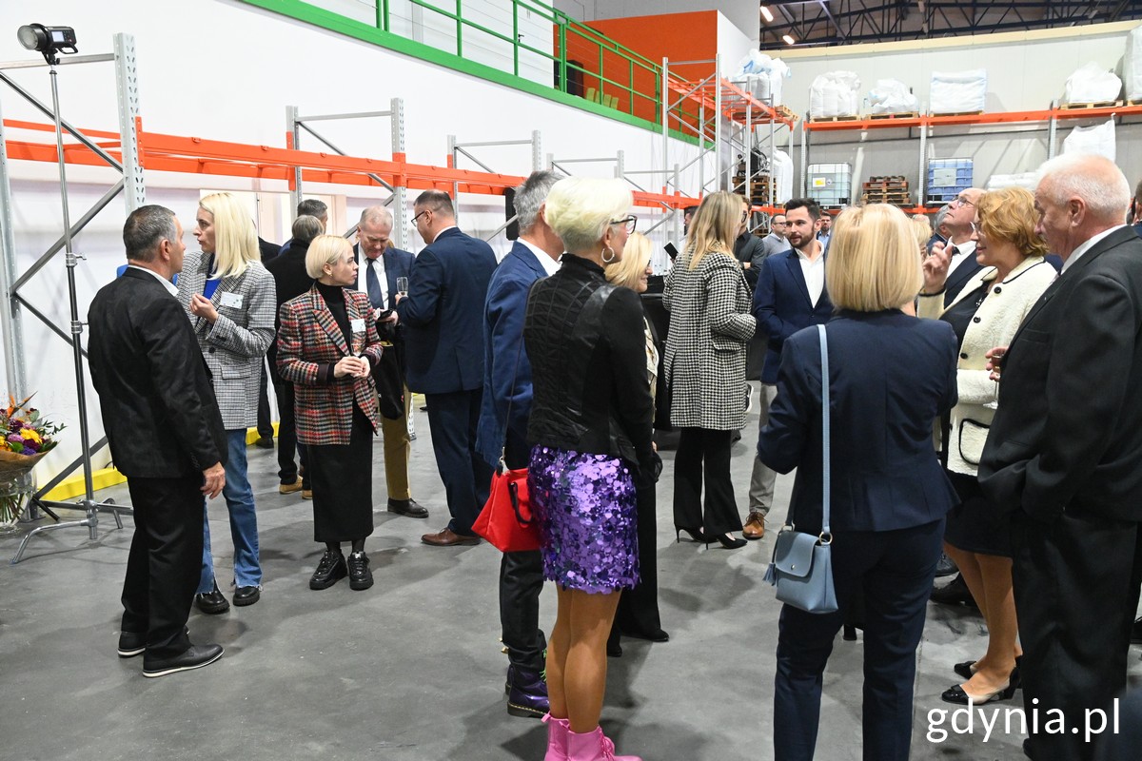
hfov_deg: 57.2
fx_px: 1047
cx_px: 571
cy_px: 380
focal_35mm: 33
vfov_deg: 40.0
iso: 5000
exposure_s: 1/125
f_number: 5.6
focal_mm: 22
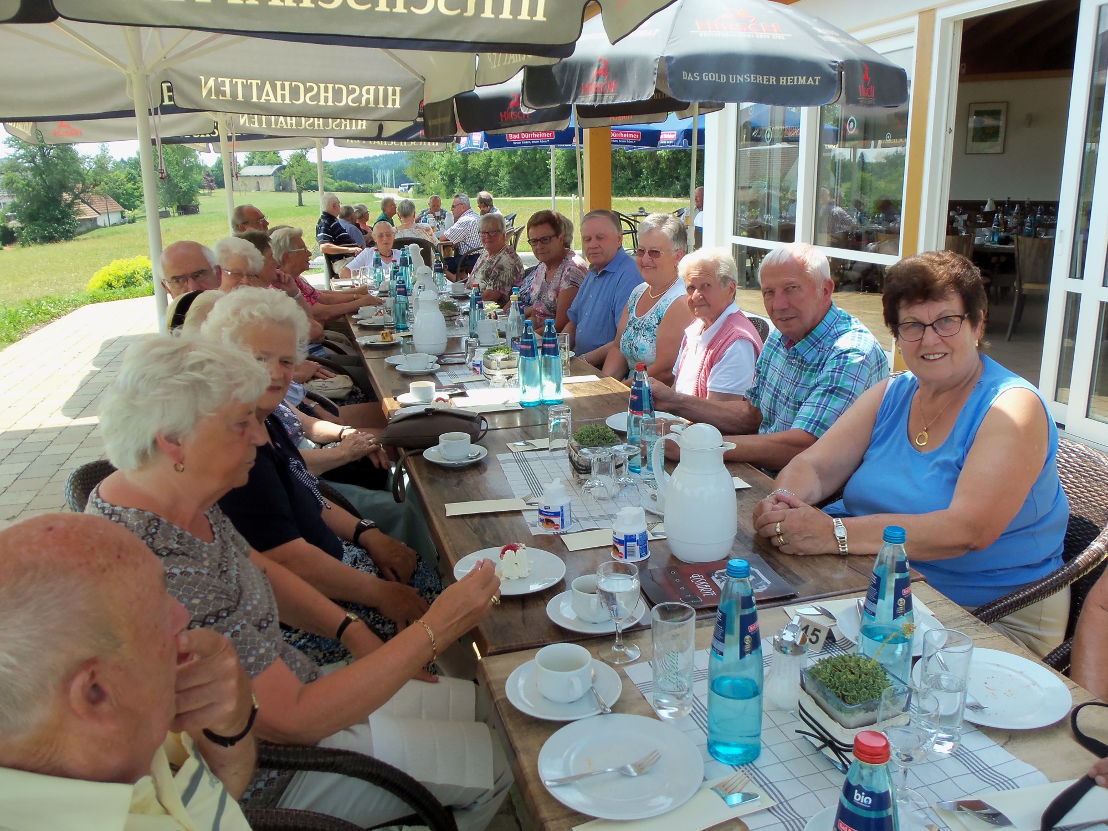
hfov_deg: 61.7
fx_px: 928
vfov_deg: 48.2
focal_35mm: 29
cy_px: 416
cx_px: 554
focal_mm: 5.2
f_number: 3.4
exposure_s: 1/320
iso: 80
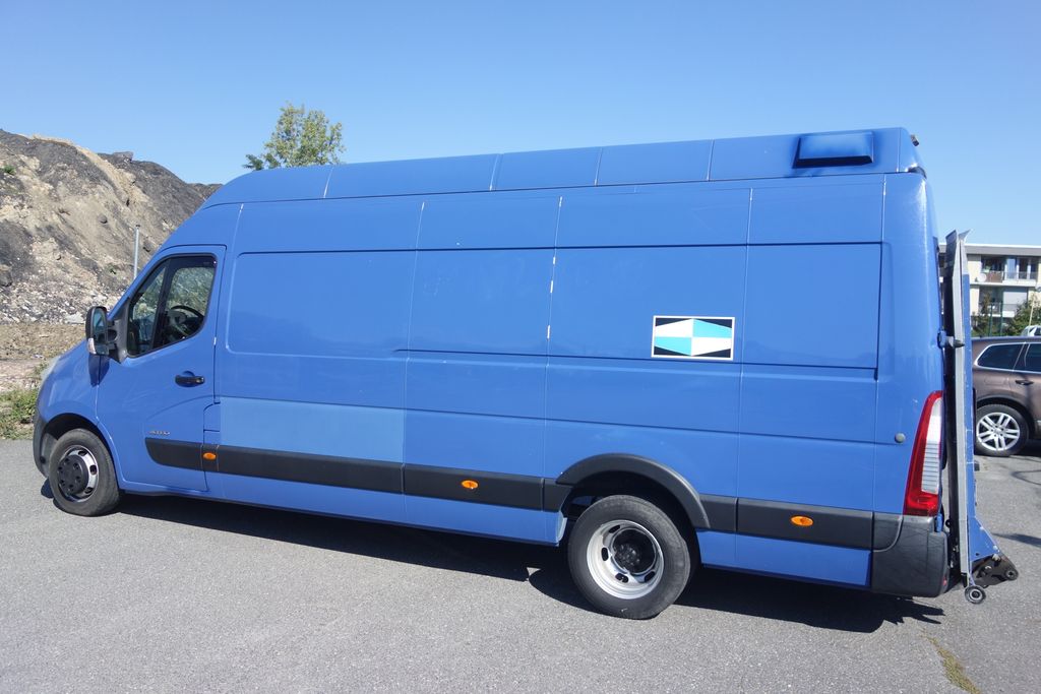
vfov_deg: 46.4
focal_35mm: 28
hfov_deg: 65.5
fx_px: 810
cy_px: 347
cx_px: 520
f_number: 2.2
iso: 125
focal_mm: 10.4
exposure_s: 1/2000
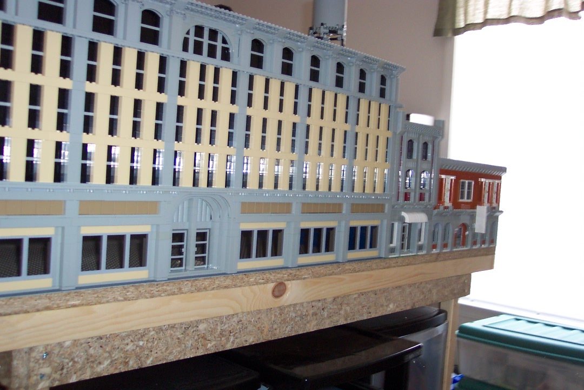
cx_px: 292
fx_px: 616
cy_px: 195
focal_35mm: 38
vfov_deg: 35.1
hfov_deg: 50.7
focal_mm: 8
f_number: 2.8
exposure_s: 1/30
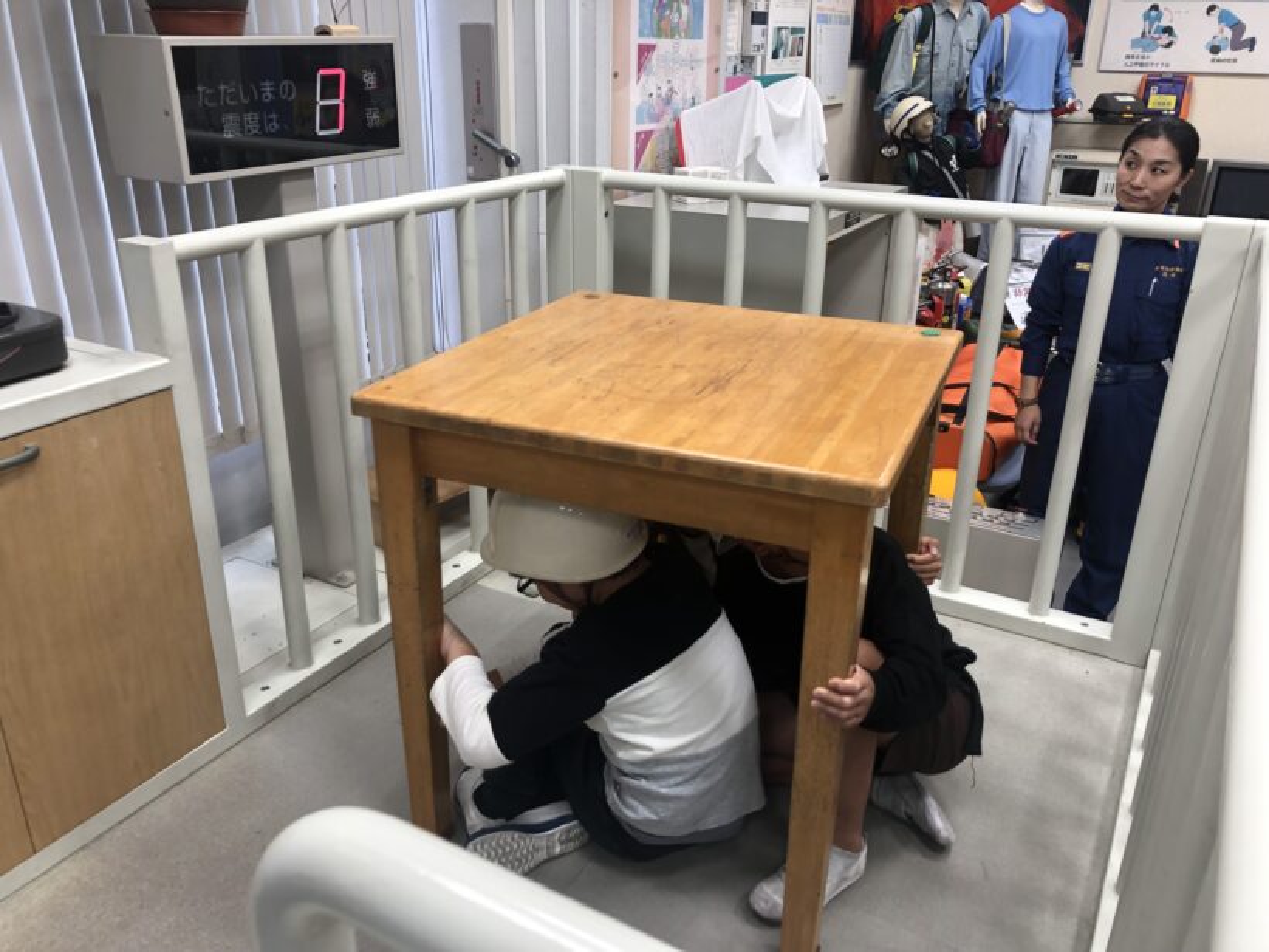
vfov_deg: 49.7
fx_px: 1026
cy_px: 476
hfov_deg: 63.4
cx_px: 634
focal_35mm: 28
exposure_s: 1/120
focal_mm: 3.99
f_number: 1.8
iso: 50
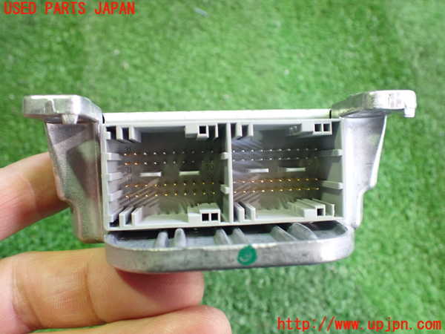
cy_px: 167
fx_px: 386
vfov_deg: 46.8
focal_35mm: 30
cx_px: 222
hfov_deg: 60.0
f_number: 2.3
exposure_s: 1/40
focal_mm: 5.4
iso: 800
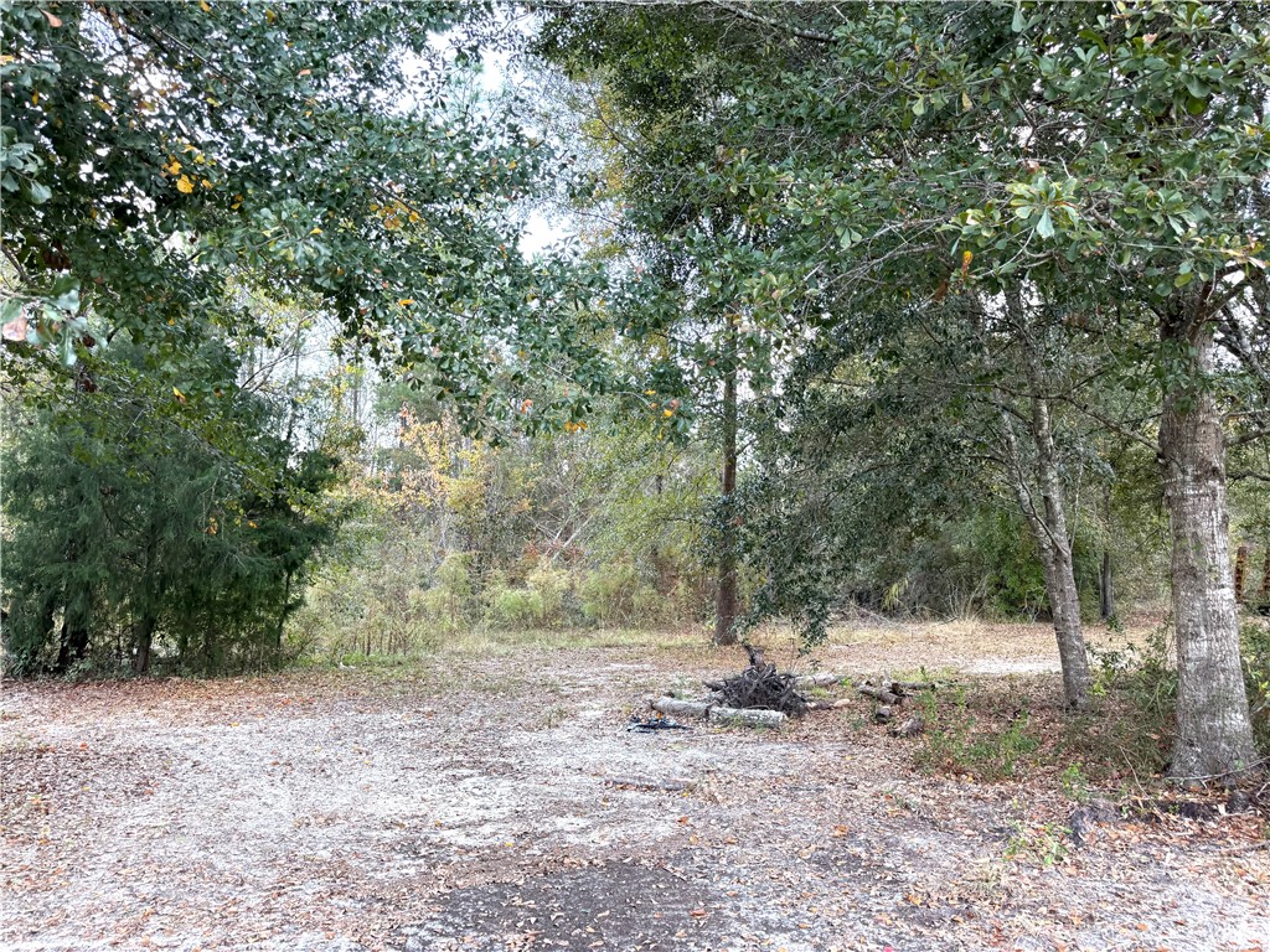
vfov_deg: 56.8
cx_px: 635
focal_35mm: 24
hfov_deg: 71.6
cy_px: 476
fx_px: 881
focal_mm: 6.76
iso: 100
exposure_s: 1/288
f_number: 1.78
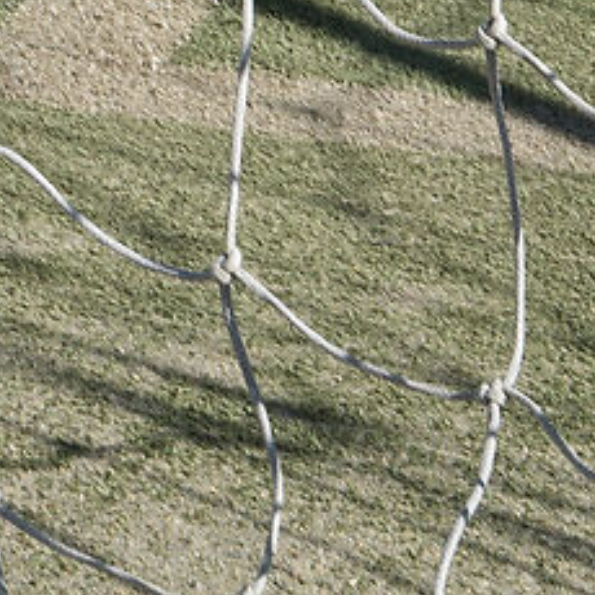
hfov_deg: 5.6
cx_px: 60
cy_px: -1466
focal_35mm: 310
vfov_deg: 5.2
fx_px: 6028
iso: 100
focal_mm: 35
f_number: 10
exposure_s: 1/320
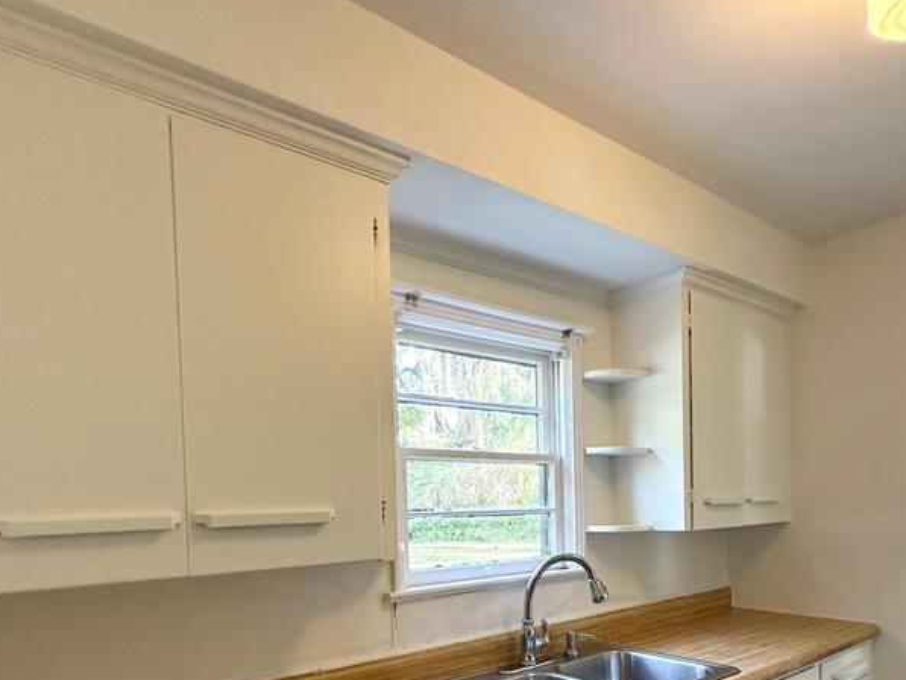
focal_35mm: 24
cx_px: 451
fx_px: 628
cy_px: 521
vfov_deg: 53.9
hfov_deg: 71.6
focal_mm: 2.22
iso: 250
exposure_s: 1/120
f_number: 2.2
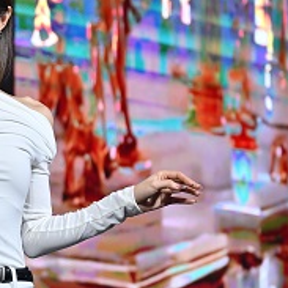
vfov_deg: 5.0
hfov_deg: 5.0
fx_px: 3285
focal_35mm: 349
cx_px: -107
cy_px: 157
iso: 800
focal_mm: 125
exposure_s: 1/500
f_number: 3.2
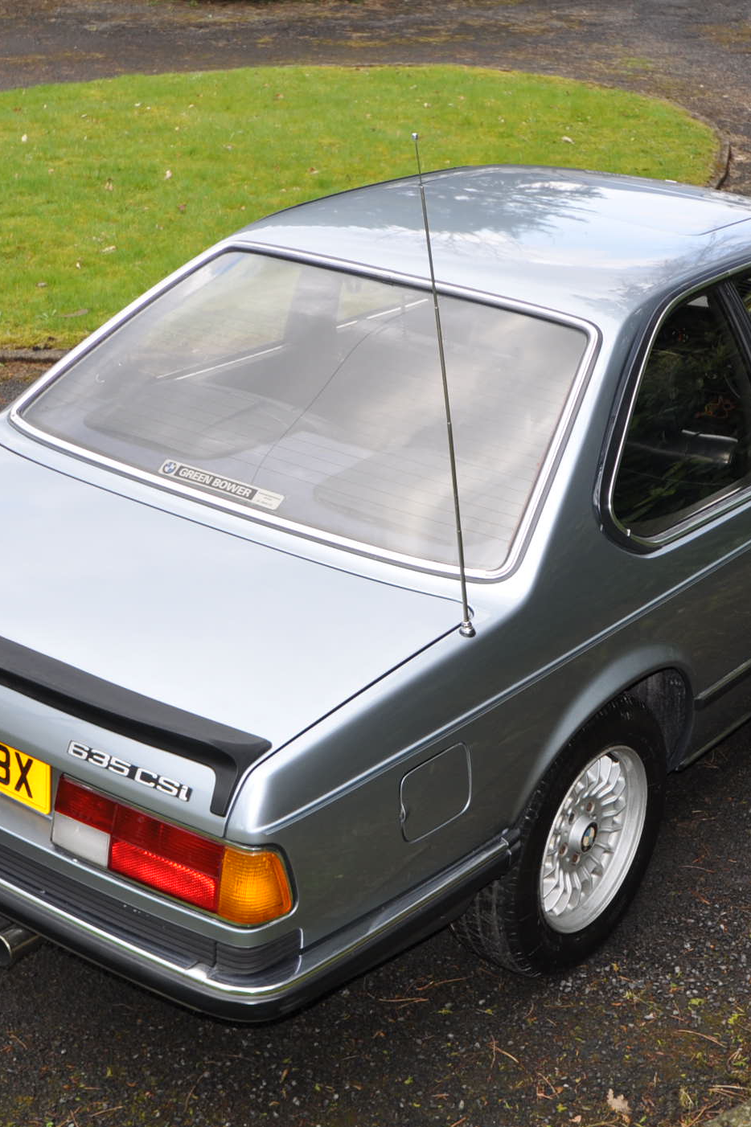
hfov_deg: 24.6
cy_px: 559
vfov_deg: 36.3
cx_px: 434
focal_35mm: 55
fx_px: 1722
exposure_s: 1/200
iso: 200
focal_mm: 24
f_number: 4.5
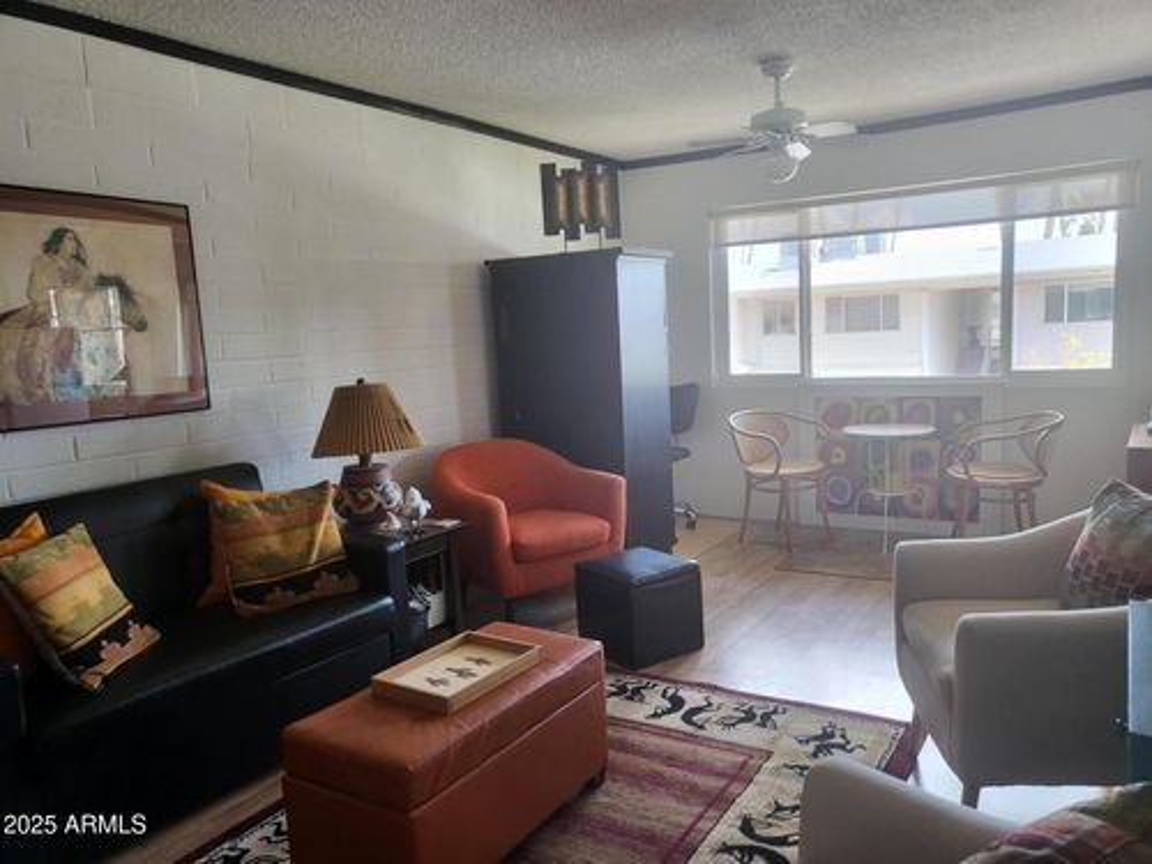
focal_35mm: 26
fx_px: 865
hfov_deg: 67.3
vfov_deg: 53.1
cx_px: 576
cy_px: 432
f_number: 1.8
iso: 100
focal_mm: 4.25
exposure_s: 1/120
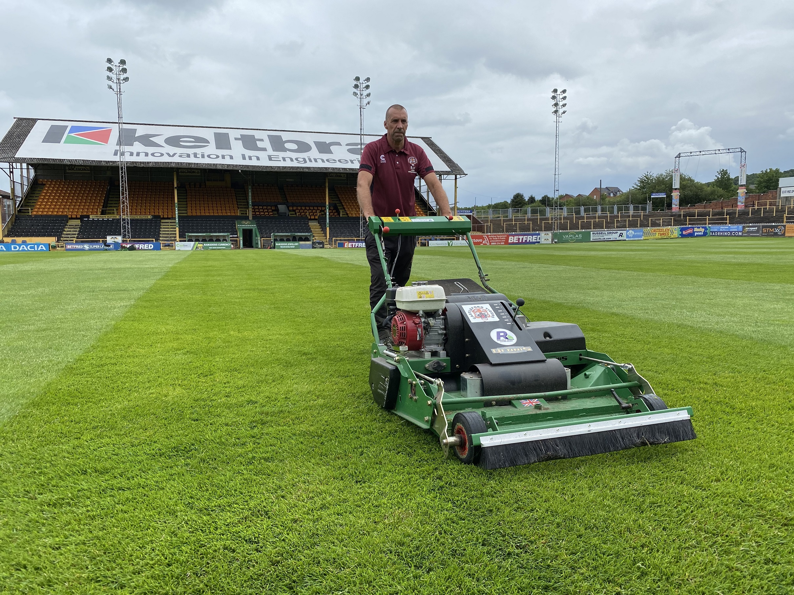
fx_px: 596
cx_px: 397
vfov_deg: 53.1
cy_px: 298
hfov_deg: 67.3
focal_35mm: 26
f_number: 1.8
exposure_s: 1/3125
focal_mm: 4.25
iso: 32
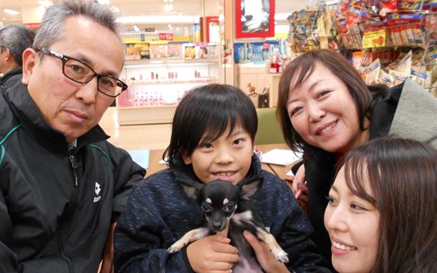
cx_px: 204
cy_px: 152
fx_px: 369
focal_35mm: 31
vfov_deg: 40.5
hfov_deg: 61.2
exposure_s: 1/30
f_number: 3.2
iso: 280
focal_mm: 4.6
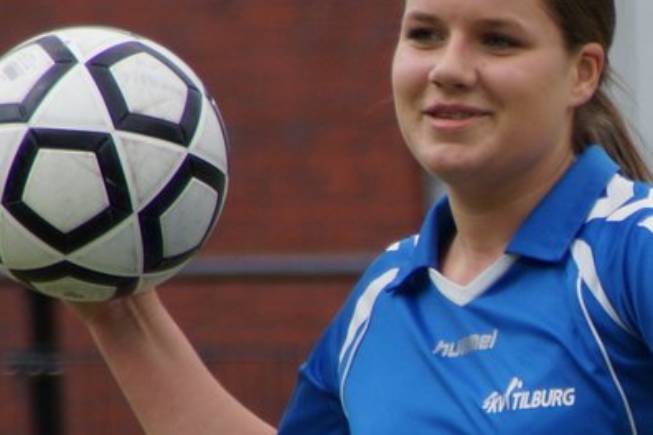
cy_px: 478
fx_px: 16197
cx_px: 430
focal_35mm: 893
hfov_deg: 2.3
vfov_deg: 1.5
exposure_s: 1/640
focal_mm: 230
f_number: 6.3
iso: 200
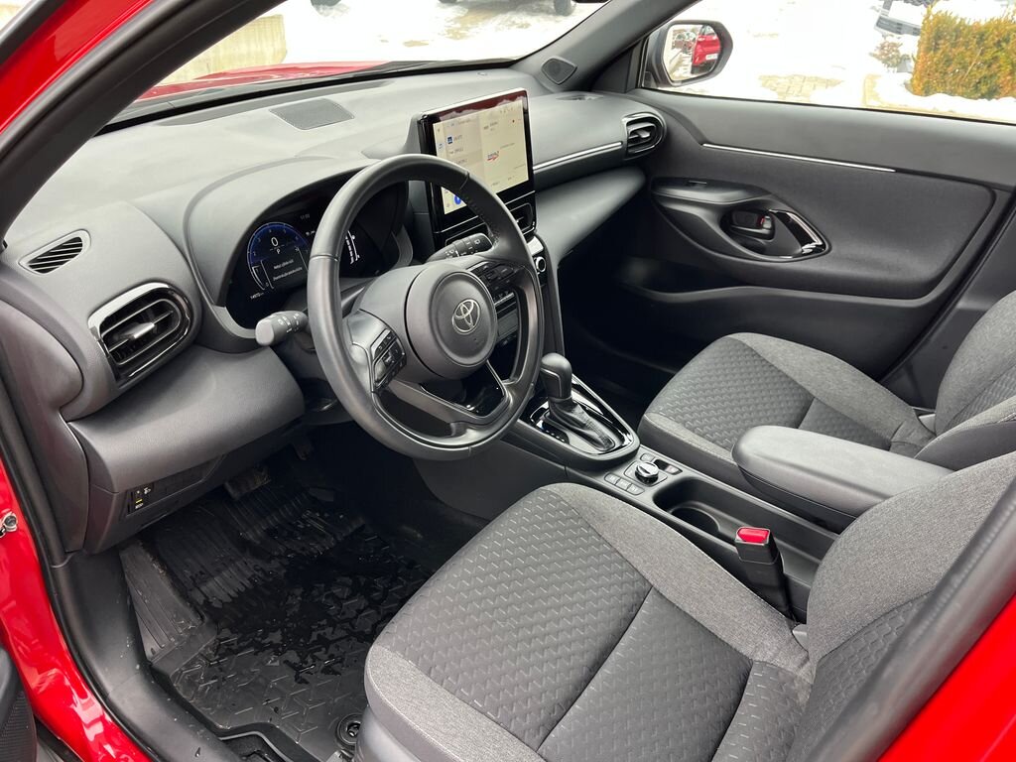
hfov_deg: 67.3
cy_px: 381
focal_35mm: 26
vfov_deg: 53.1
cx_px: 508
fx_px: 763
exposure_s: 1/106
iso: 125
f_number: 1.6
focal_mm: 5.1
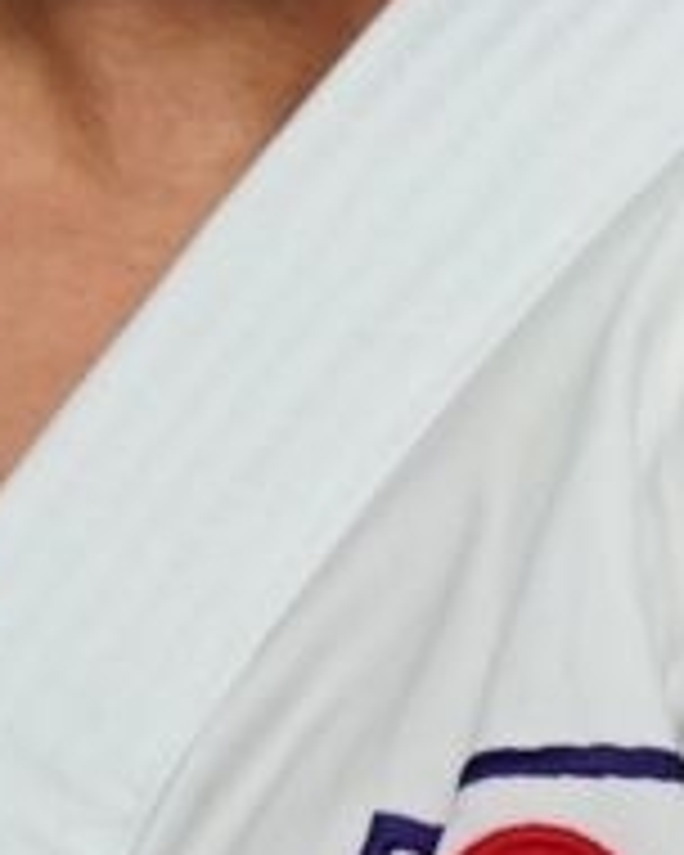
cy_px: 14
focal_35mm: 5333
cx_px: 752
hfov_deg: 0.3
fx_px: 134950
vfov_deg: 0.4
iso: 640
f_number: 2.8
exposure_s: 1/400
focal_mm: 400
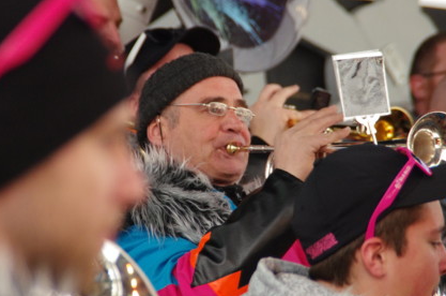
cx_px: 227
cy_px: 125
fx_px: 4450
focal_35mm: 360
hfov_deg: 5.7
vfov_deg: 3.8
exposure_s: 1/250
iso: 3200
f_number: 6.3
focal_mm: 200
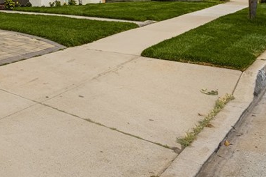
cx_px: -71
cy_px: -14
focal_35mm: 51
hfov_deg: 31.1
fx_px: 377
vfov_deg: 24.8
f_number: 8
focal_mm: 19
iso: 125
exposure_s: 1/1000
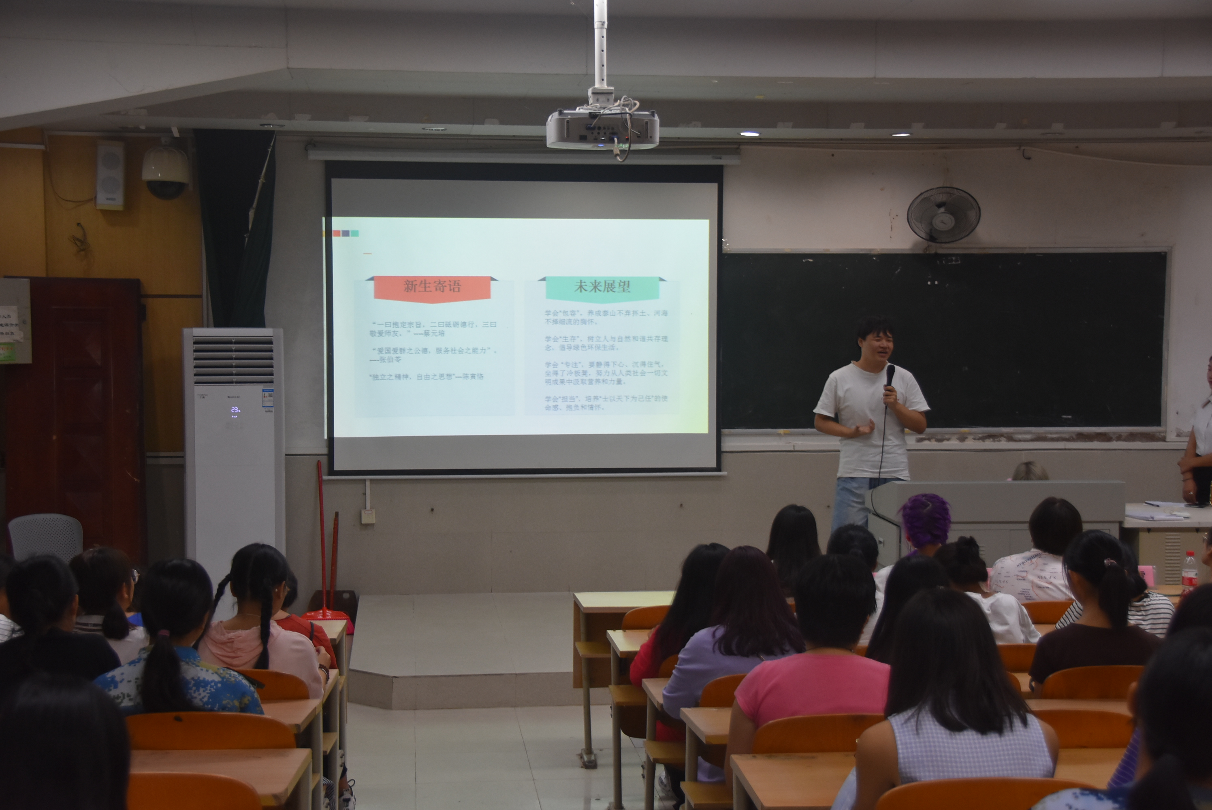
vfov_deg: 25.8
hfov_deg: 37.8
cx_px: 606
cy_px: 405
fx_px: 1769
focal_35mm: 52
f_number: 4.8
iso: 800
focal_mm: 35
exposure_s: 1/90
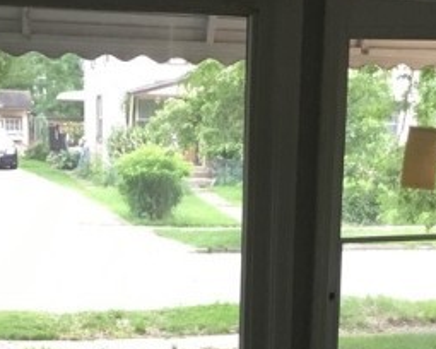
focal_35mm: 91
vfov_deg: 16.2
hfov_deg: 21.0
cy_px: 416
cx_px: 200
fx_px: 1174
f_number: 2.4
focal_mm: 3.3
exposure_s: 1/30
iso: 40
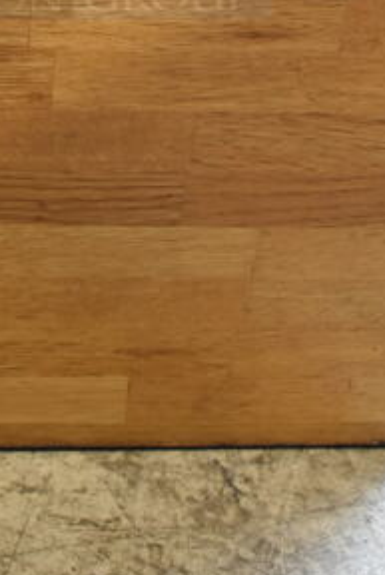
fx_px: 1518
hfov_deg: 14.3
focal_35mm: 95
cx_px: 50
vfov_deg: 20.3
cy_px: -85
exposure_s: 1/60
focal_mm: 20
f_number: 5
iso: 800
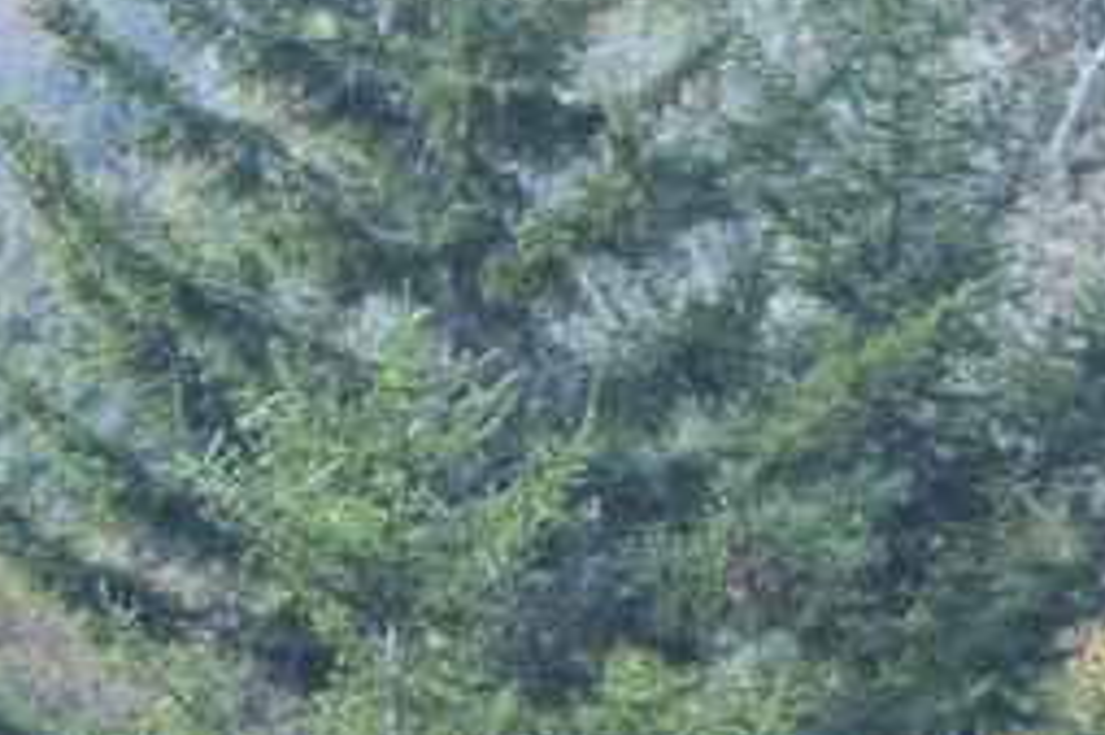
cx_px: 448
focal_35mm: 290
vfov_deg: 4.7
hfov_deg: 7.1
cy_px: 265
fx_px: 8895
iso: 200
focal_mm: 48
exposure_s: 1/100
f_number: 5.3
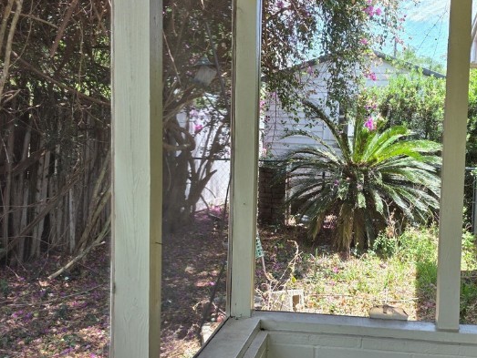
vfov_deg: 32.2
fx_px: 621
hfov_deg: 41.7
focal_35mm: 45
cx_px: 306
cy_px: 189
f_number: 1.7
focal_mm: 6.3
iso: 25
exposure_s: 1/180
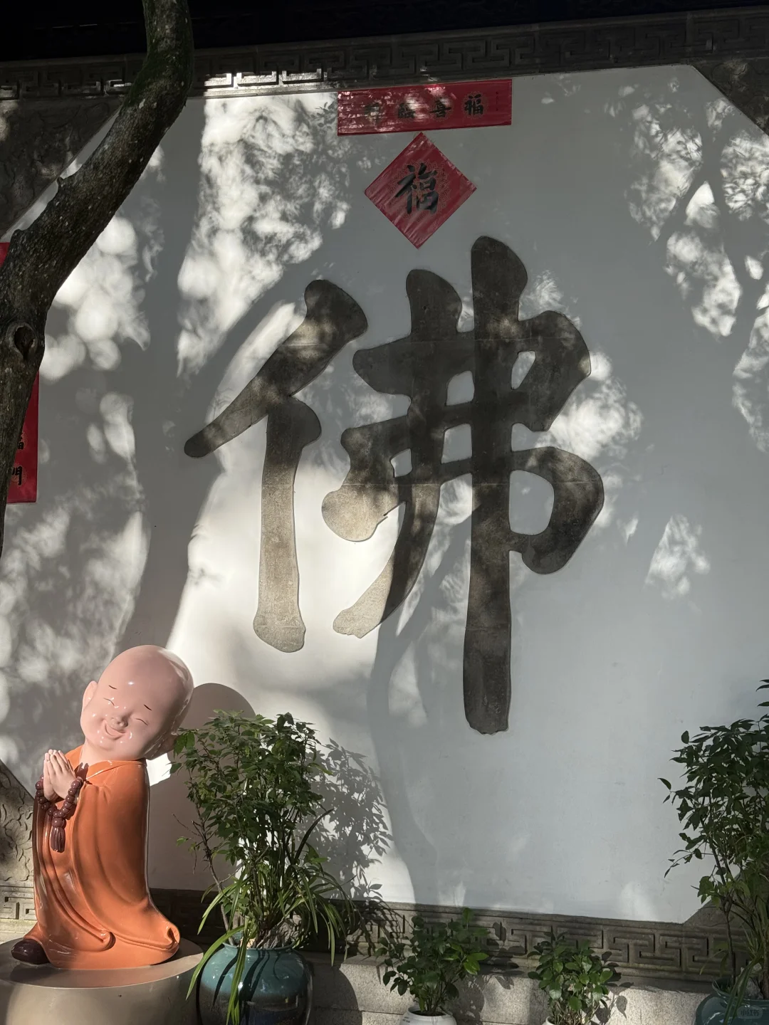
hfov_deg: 30.3
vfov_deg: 39.7
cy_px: 512
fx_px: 1422
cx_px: 384
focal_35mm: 48
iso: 64
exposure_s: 1/802
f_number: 1.78
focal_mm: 6.76
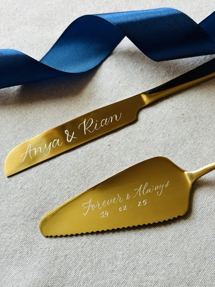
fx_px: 398
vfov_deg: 39.7
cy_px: 144
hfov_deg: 30.3
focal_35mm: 48
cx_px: 108
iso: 125
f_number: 1.78
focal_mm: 6.86
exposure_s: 1/60
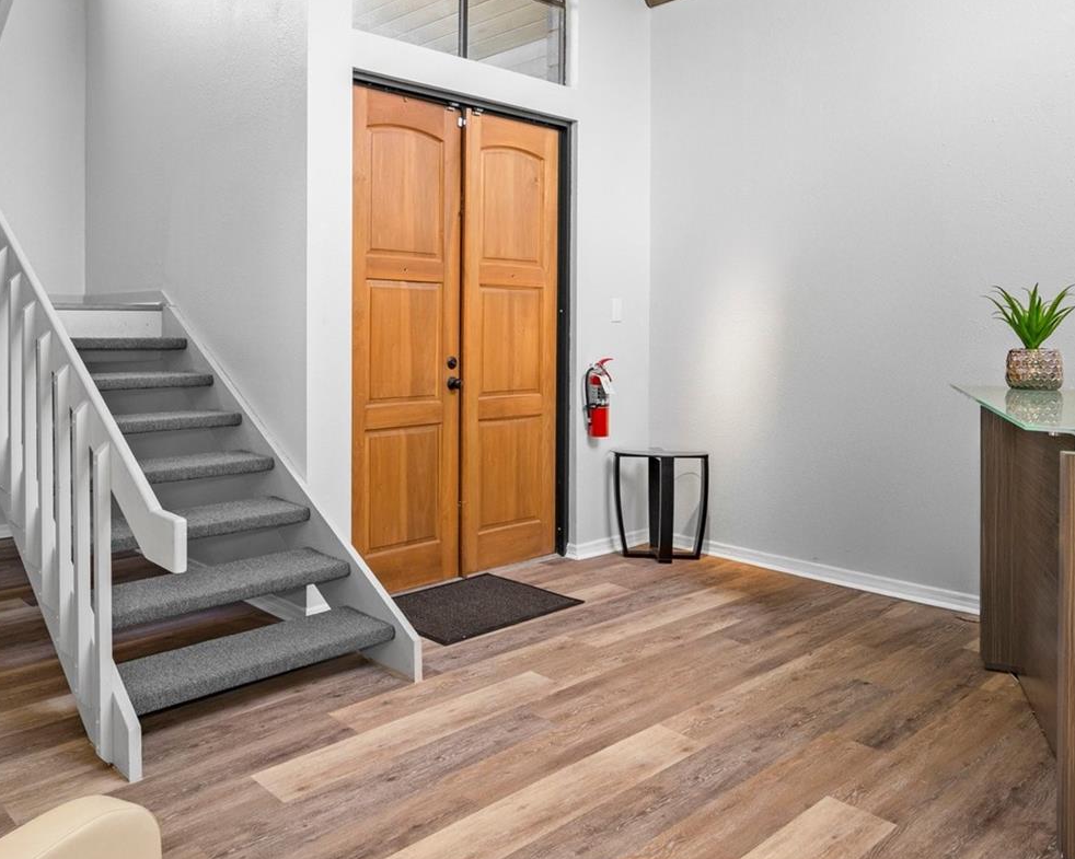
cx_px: 373
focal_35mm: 26
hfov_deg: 64.6
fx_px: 827
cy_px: 332
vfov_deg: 54.4
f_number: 8
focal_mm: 17
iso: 320
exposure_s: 2
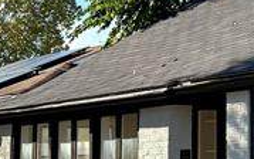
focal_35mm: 118
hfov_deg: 16.5
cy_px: -38
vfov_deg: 10.9
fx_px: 817
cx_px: 348
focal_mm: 5.96
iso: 50
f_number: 1.6
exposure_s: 1/2075
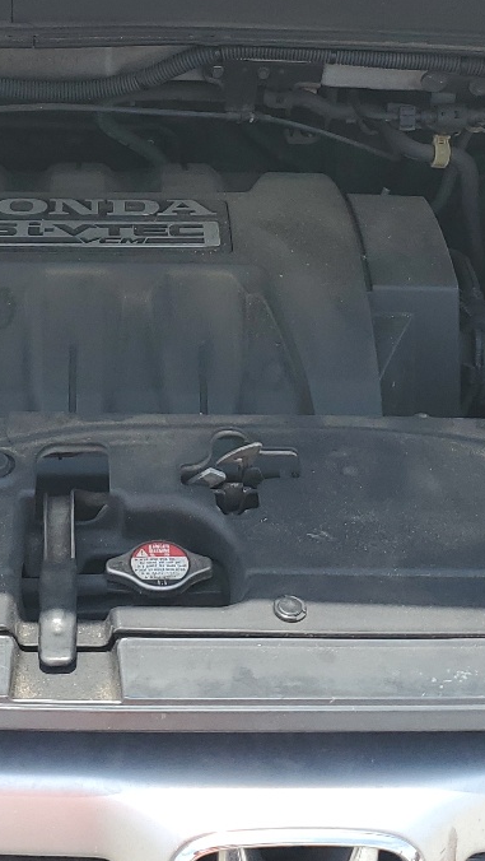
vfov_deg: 30.9
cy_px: 228
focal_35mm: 67
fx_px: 1530
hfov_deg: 18.0
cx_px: 177
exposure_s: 1/1429
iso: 50
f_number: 1.5
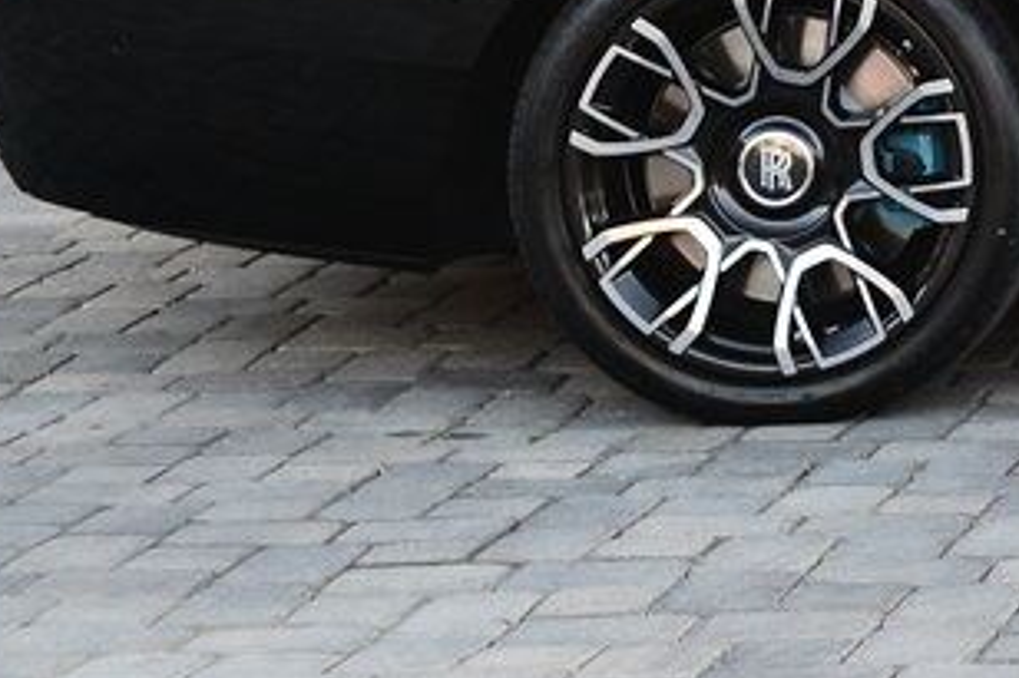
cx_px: 1835
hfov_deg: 10.9
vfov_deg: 7.5
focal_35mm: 176
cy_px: -574
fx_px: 4979
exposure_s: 1/100
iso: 320
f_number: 4.5
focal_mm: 45
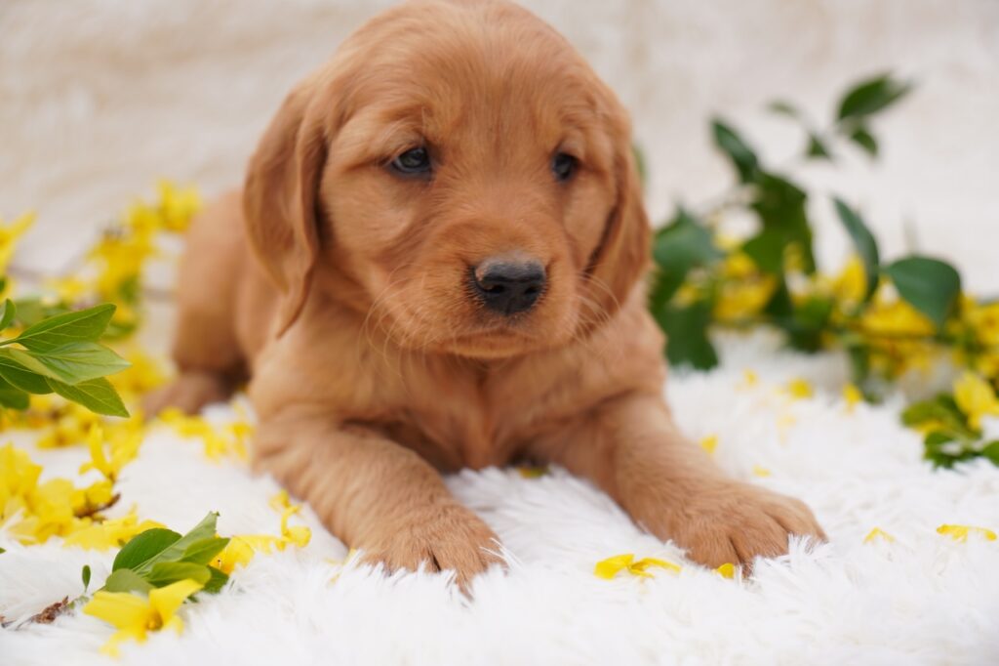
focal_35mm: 50
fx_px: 1373
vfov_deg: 27.2
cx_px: 500
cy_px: 333
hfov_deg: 40.0
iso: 125
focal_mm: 33
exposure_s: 1/800
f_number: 2.8
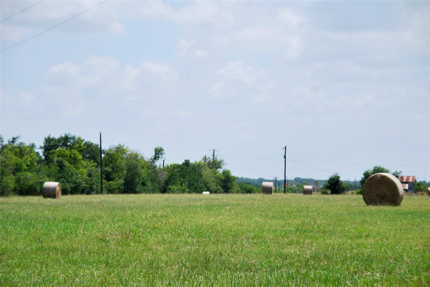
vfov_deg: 11.4
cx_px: 215
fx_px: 1435
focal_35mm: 120
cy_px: 144
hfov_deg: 17.0
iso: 100
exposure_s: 1/500
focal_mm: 80
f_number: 5.6
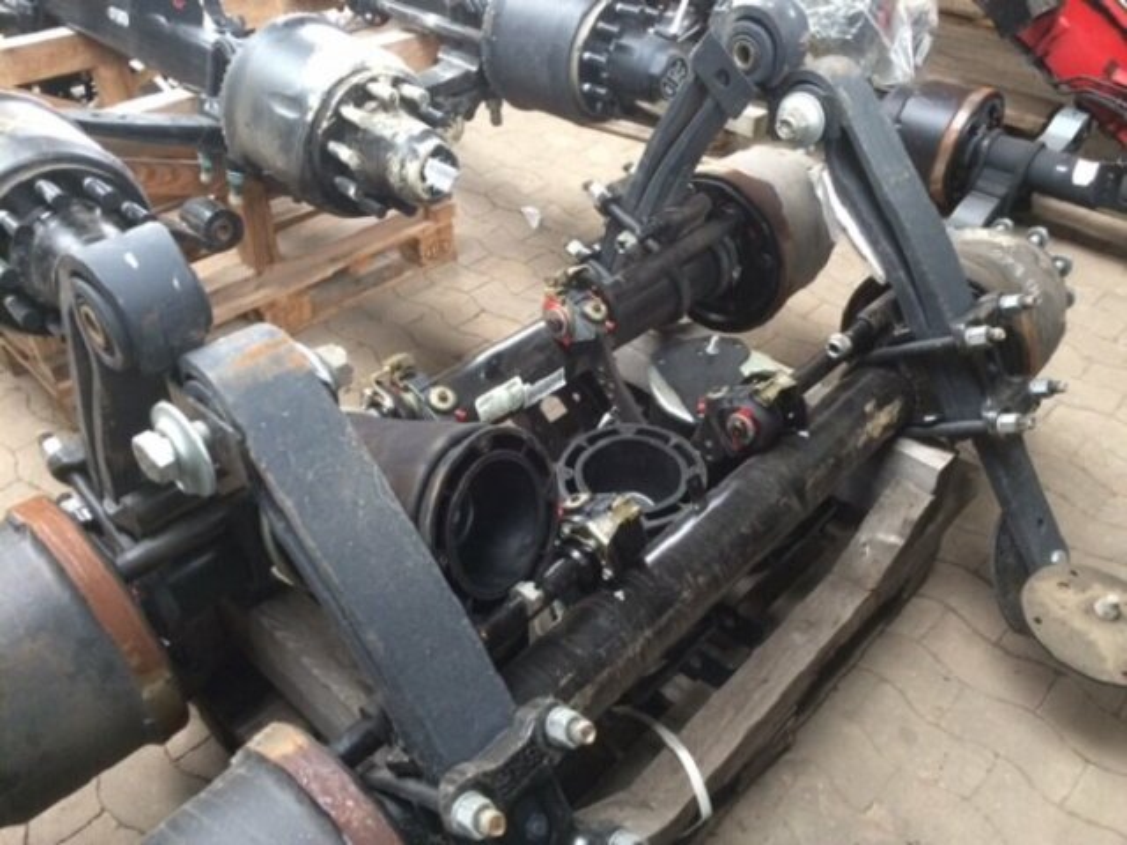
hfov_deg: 61.7
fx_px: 944
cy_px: 422
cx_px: 564
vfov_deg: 48.2
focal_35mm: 29
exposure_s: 1/33
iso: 200
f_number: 2.2
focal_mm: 4.15
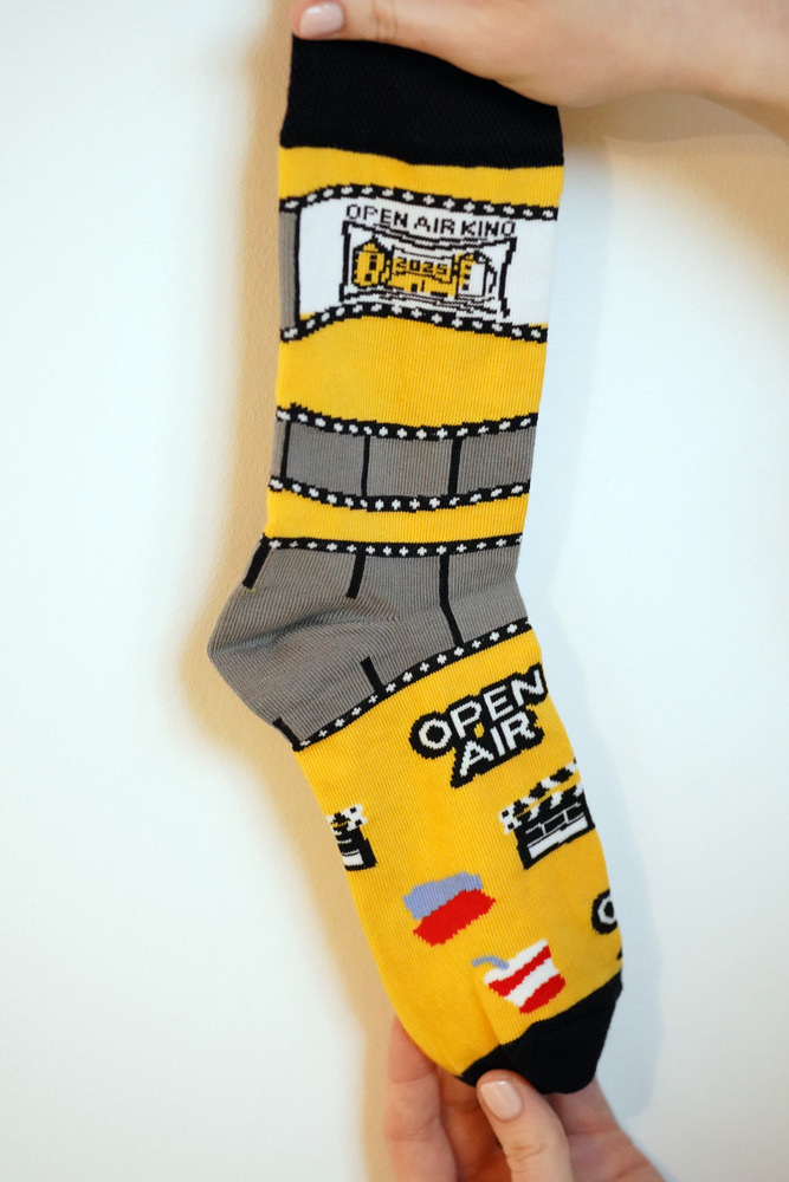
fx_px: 5882
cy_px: 591
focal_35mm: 179
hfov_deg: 7.7
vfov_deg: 11.5
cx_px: 394
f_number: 5.6
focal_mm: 179
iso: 12800
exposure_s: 1/80
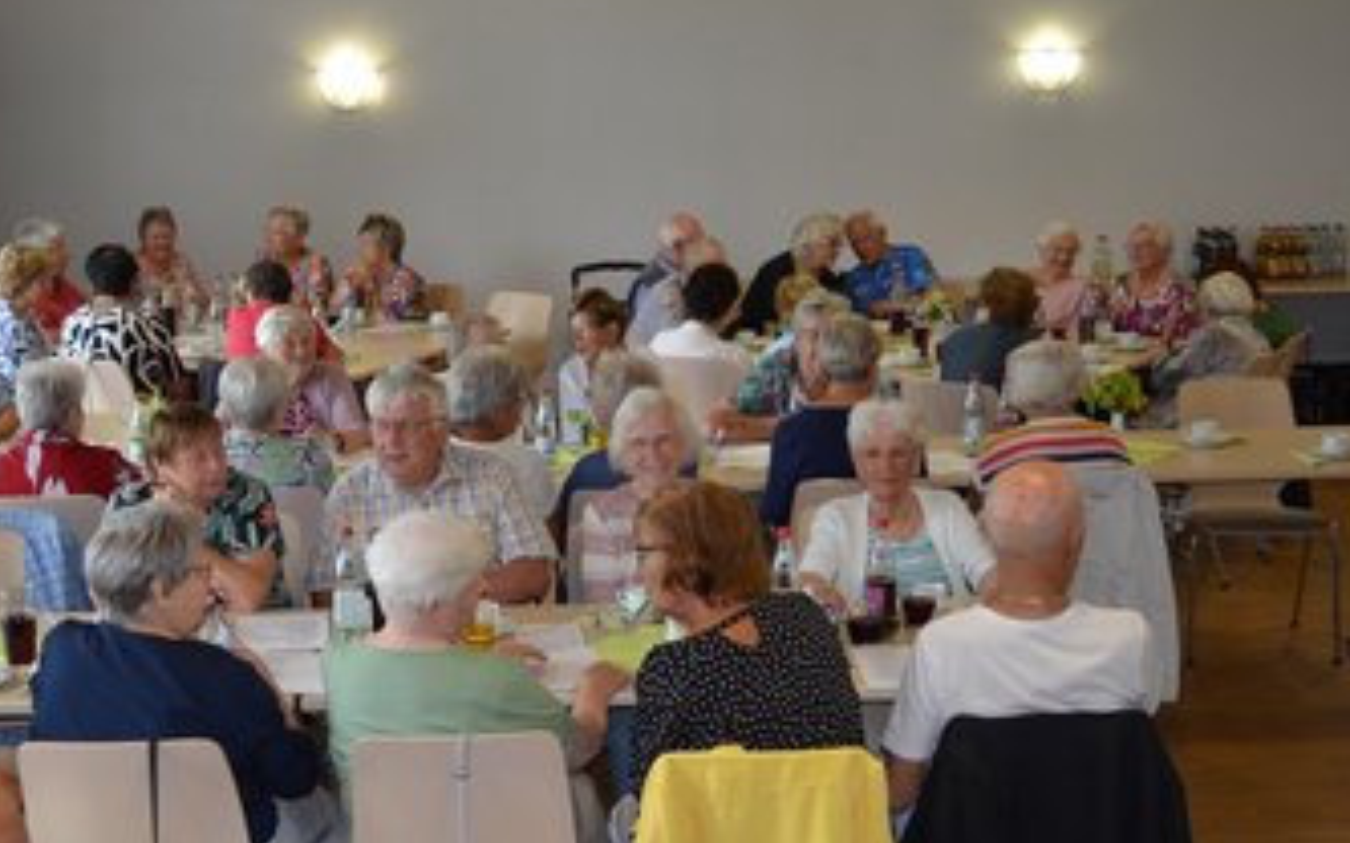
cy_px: 470
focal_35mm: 55
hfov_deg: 36.7
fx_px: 2023
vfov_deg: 23.5
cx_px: 505
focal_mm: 26
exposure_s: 1/60
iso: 400
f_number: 4.2
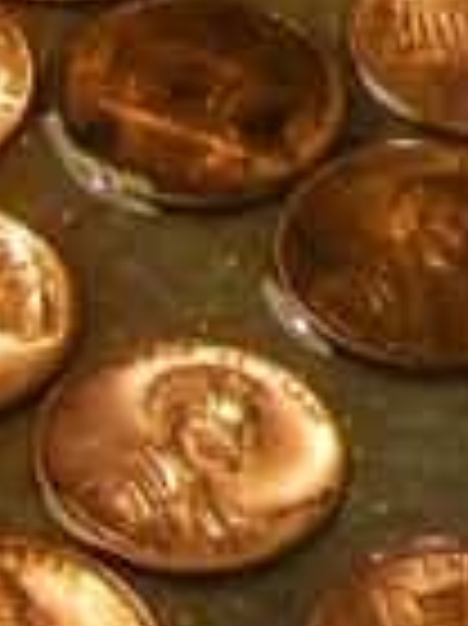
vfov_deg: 5.3
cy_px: 788
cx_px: -914
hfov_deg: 3.9
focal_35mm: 374
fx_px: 6752
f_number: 5
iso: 200
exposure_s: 1/30
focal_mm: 9.2
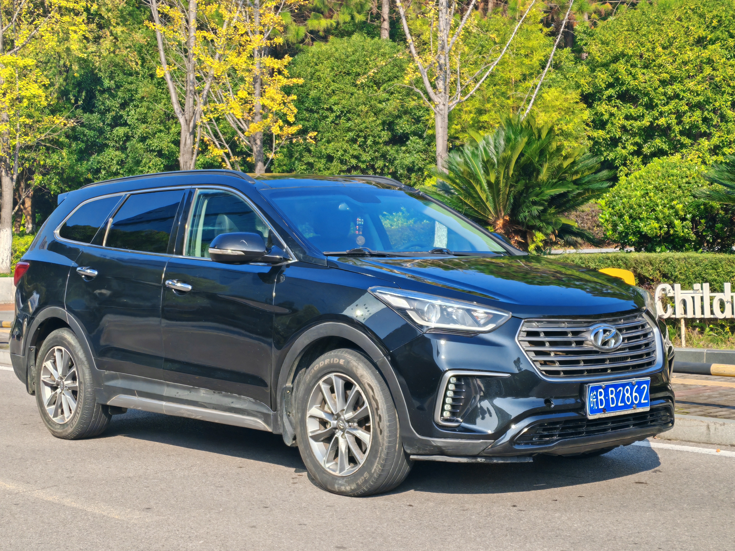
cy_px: 276
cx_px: 368
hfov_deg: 31.2
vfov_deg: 23.7
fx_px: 1316
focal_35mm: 62
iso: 50
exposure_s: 1/700
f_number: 1.9
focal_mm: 5.52
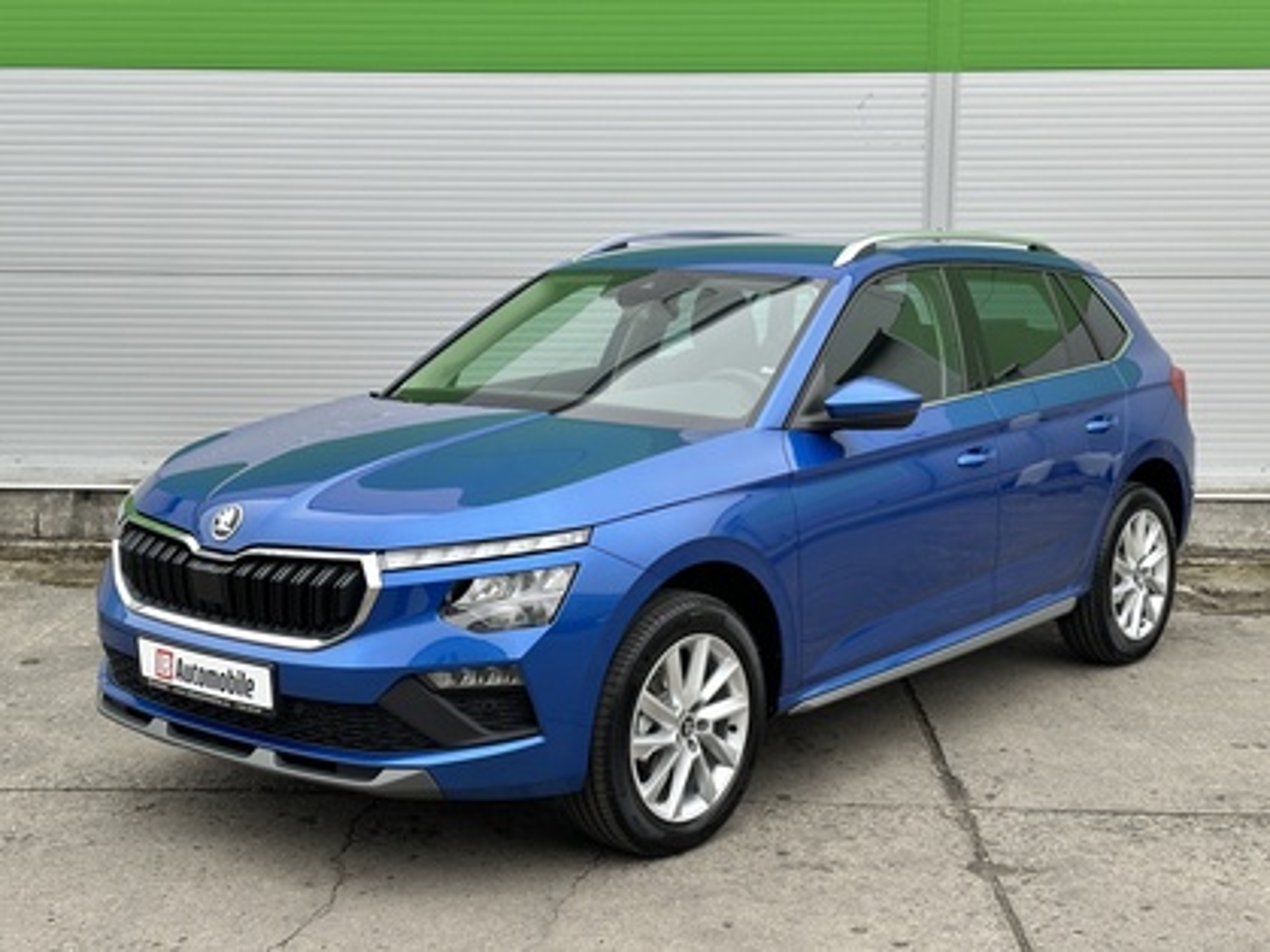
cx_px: 635
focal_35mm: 48
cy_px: 476
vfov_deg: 30.3
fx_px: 1761
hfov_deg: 39.7
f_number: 1.78
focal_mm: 6.86
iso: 64
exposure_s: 1/484
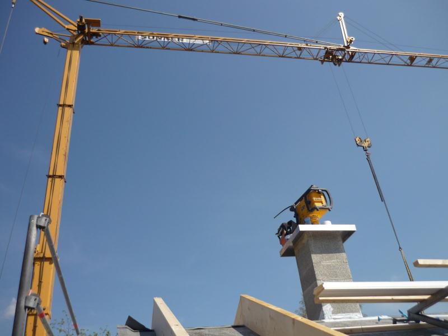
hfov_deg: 55.4
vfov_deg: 42.9
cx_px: 224
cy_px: 168
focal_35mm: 33
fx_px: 427
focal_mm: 5.5
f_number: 8
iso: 100
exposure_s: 1/250
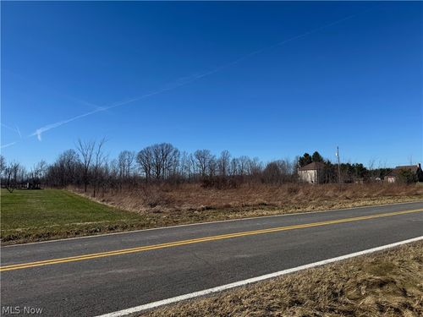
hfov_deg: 71.6
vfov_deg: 56.8
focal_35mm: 24
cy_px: 158
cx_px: 212
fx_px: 293
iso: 80
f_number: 1.78
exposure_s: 1/5814
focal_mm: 6.76
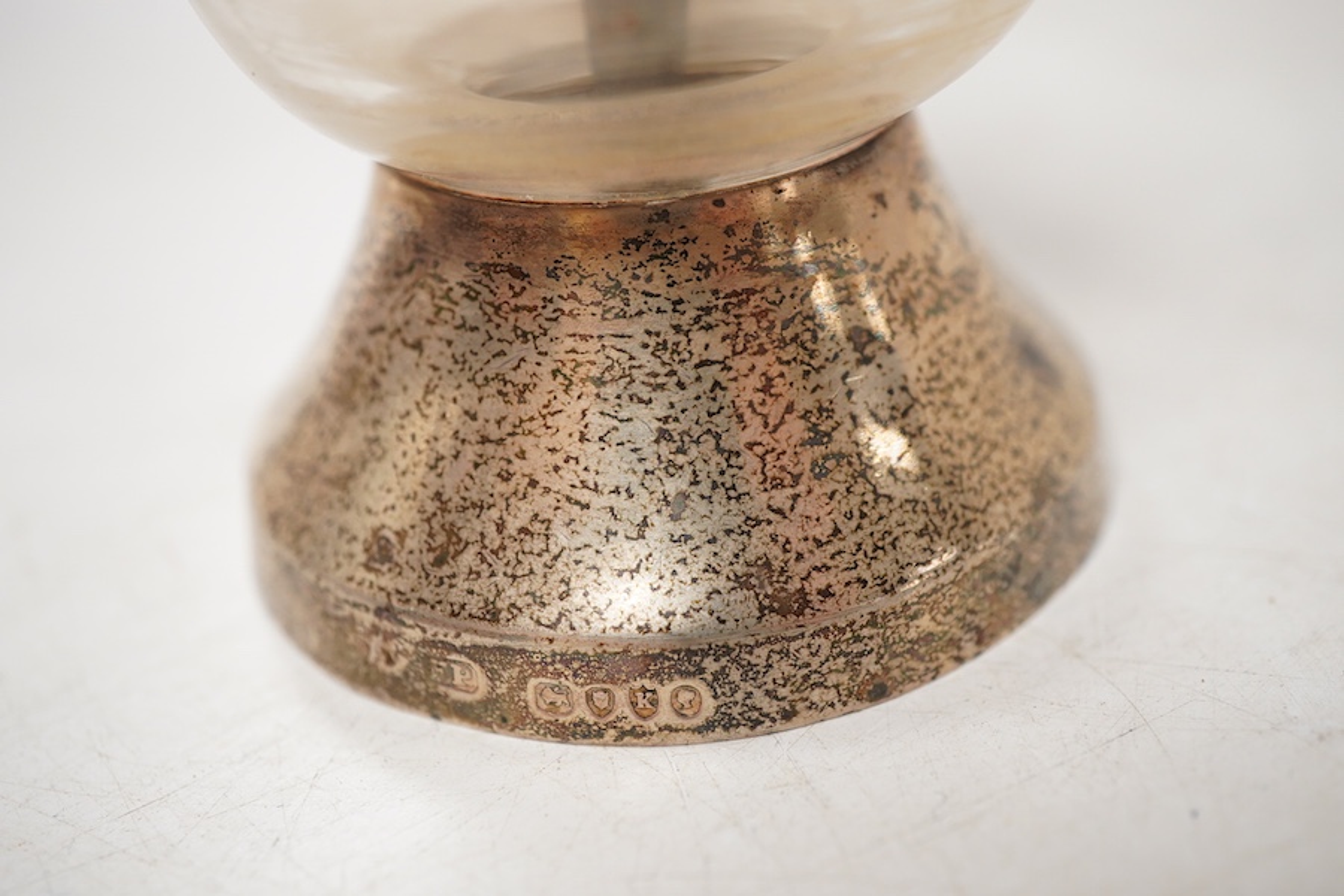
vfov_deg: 29.9
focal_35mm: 45
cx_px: 672
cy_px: 448
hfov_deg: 43.6
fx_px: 1680
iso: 1250
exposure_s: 1/125
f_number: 8
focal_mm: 30
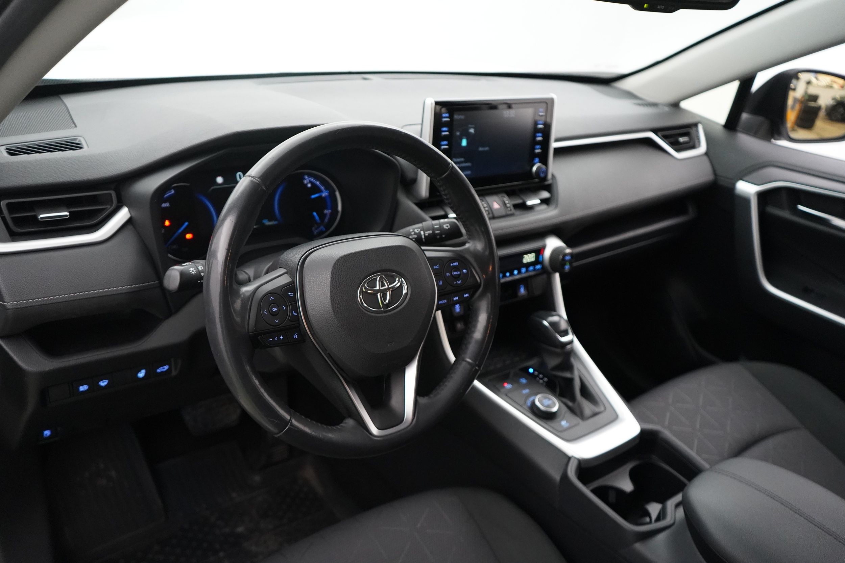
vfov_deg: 46.4
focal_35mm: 28
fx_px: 657
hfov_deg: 65.5
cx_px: 422
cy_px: 282
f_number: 3.5
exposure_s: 1/160
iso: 8000
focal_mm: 28
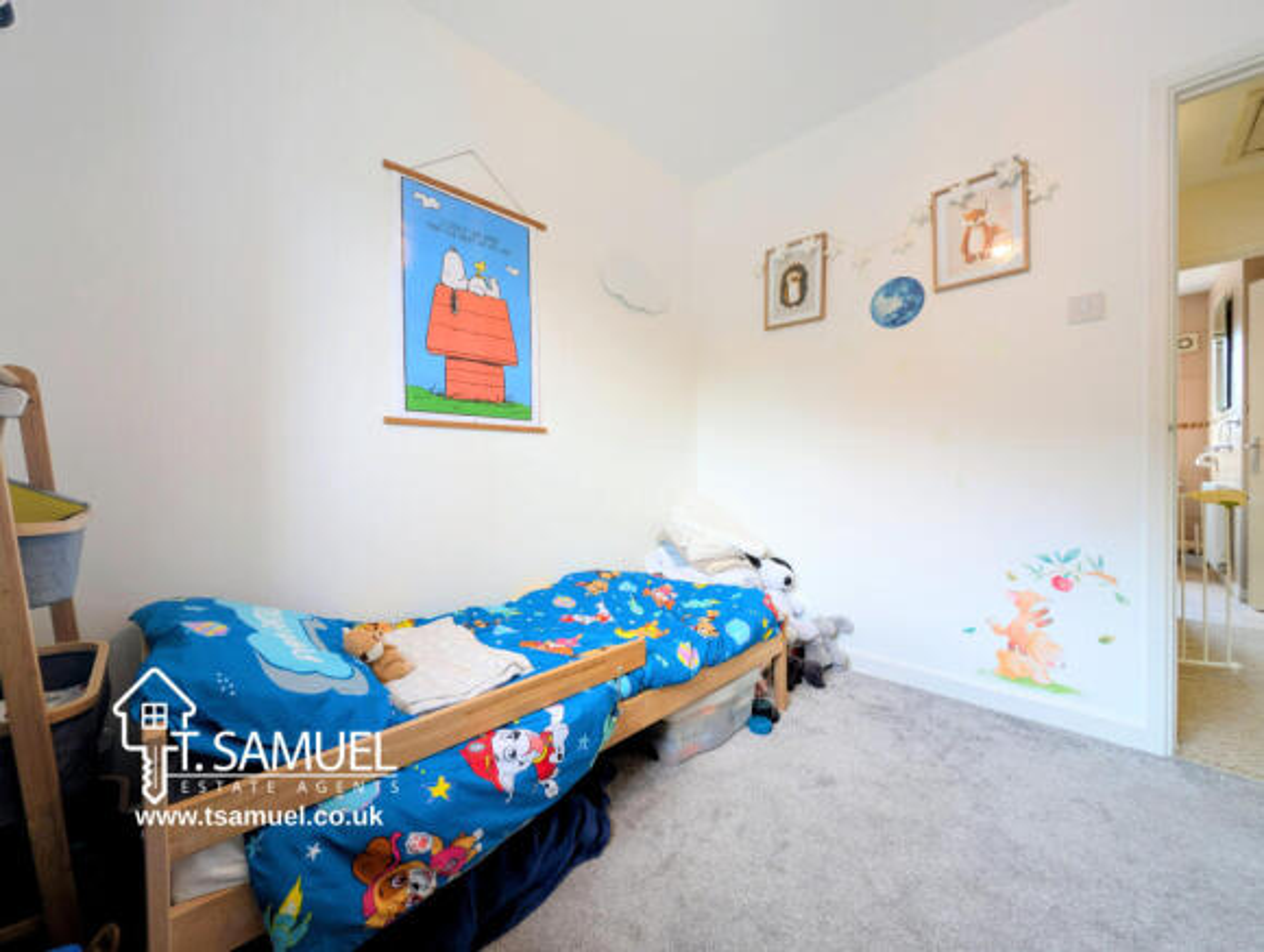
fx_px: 439
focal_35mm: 12
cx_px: 632
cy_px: 476
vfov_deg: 94.7
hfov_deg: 110.4
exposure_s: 1/26.9
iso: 57
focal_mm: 2.23
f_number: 1.95
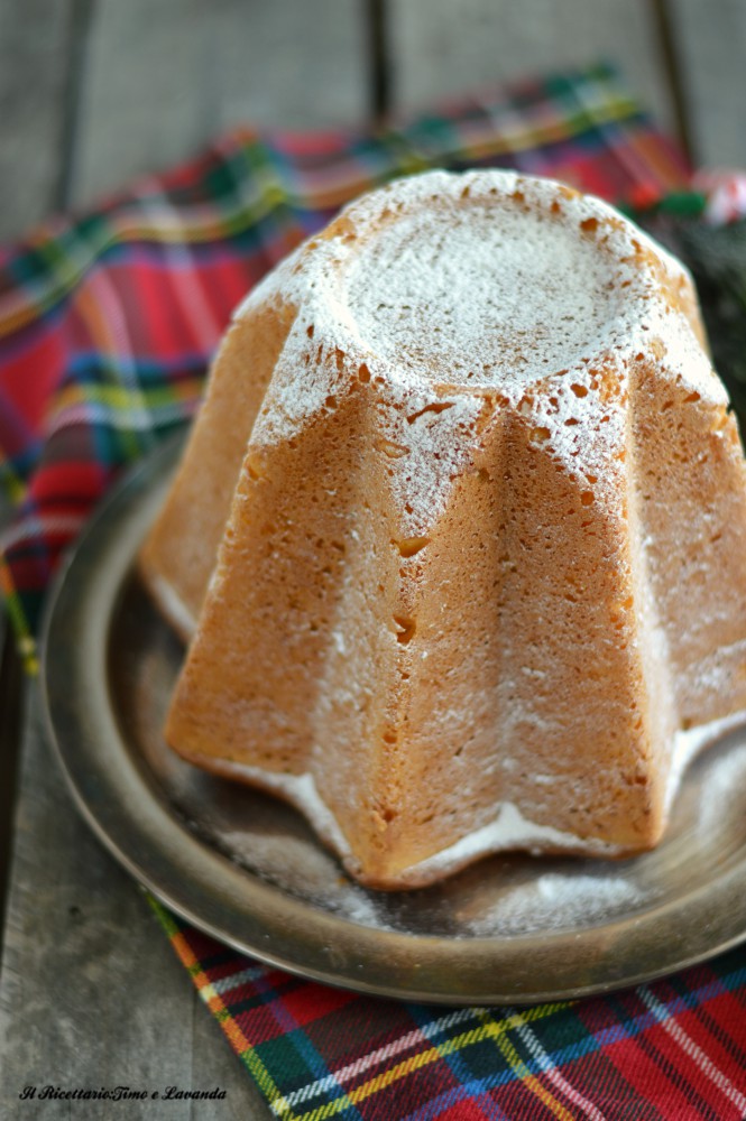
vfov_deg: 27.0
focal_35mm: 75
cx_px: 373
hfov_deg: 18.2
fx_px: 2335
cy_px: 560
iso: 100
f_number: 2
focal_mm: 50
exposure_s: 1/4
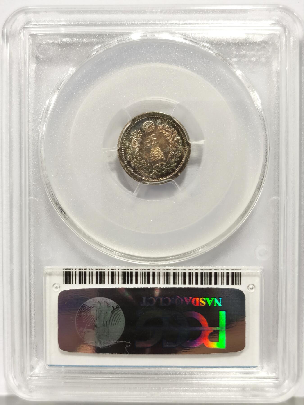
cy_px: 202
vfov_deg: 35.5
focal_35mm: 54
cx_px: 152
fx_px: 632
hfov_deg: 27.0
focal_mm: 5.56
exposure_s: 1/100
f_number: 16
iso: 125
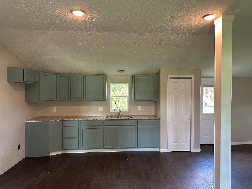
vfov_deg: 56.8
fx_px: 175
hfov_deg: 71.6
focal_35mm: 24
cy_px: 94
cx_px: 126
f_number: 1.78
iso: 200
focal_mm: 6.86
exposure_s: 1/60
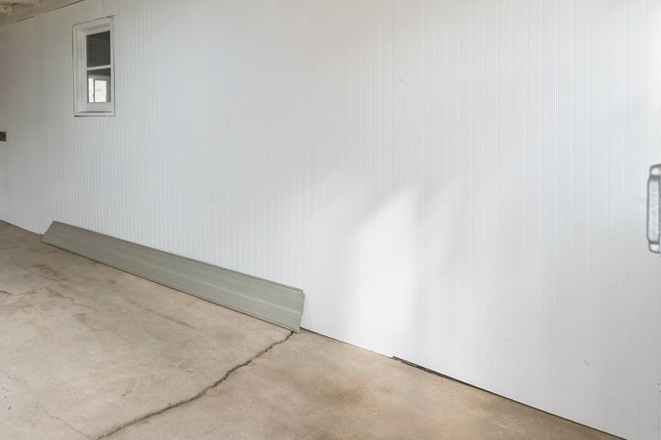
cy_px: 124
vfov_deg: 45.2
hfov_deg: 61.2
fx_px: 514
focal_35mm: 28
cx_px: 153
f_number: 8
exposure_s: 1/20
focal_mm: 16
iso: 400
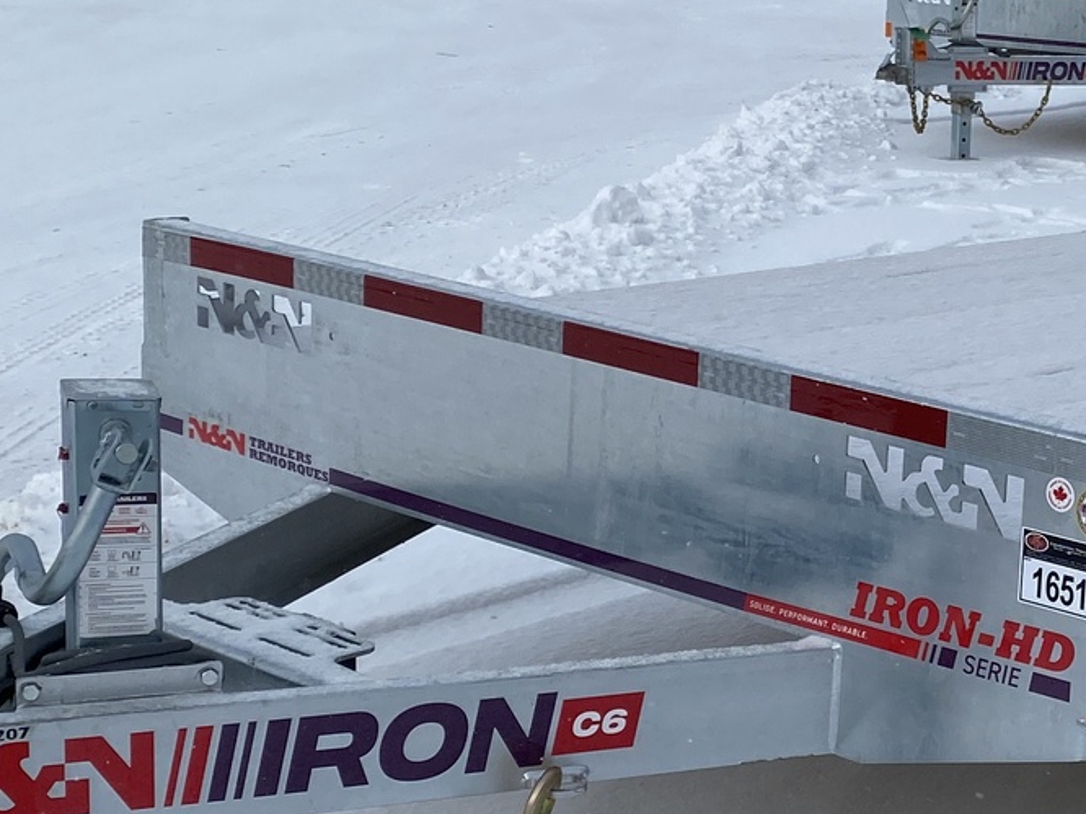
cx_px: 1091
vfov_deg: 18.4
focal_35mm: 80
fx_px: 2509
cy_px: 413
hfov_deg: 23.4
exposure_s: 1/1927
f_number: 1.8
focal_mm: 4.25
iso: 32
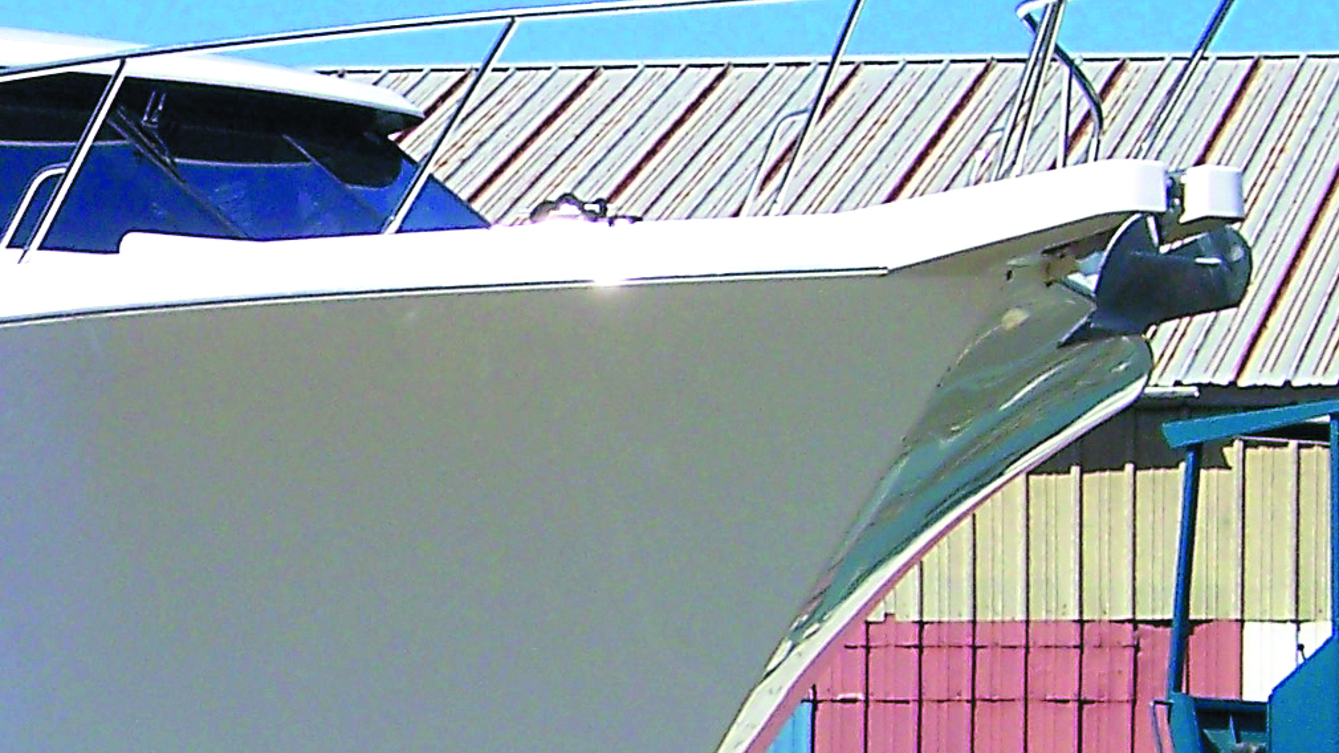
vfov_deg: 5.7
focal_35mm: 214
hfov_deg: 9.9
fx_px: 7598
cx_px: -202
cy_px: 508
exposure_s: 1/500
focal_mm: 11.6
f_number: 6.3
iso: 80
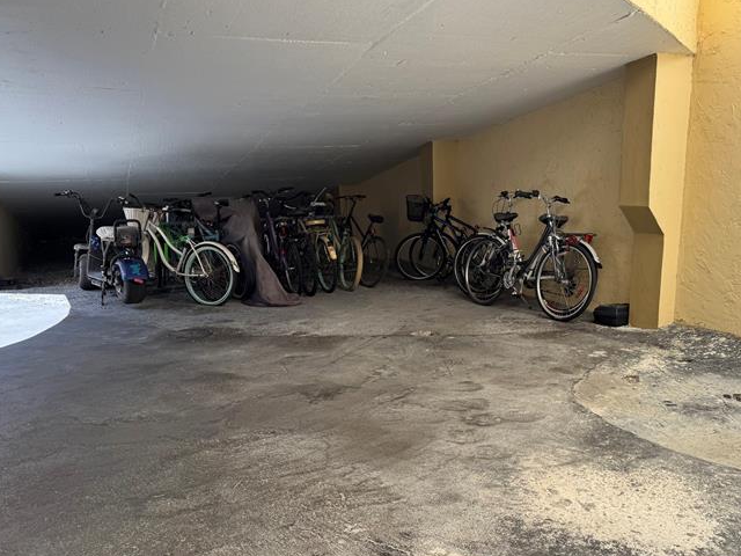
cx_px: 417
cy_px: 323
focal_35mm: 30
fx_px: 642
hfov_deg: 59.8
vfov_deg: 46.6
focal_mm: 6.76
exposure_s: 1/383
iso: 80
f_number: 1.78
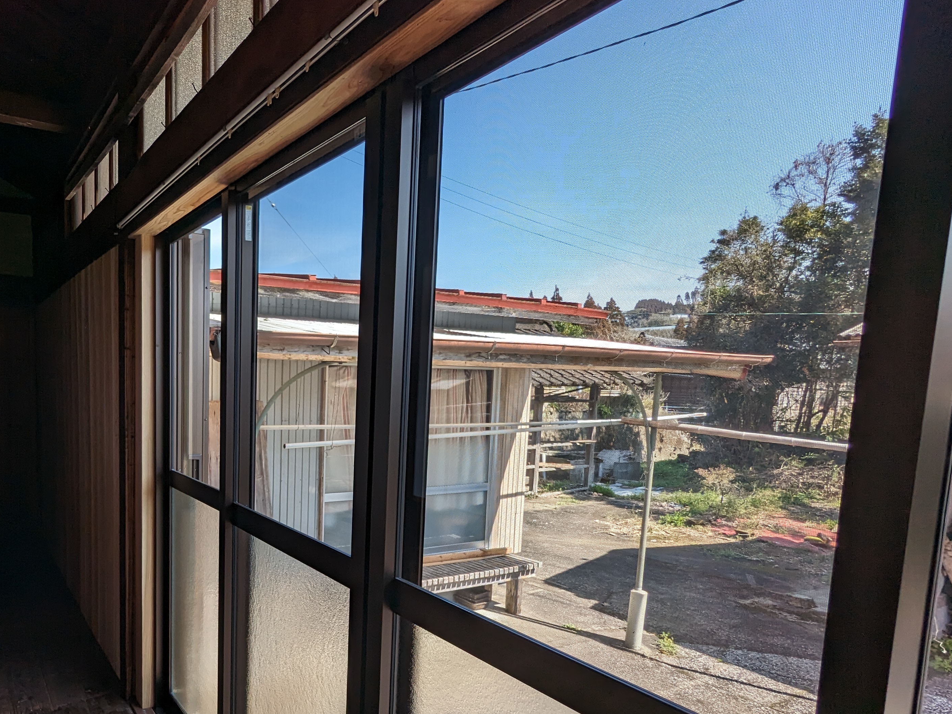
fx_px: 633
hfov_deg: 70.4
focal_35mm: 23
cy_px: 450
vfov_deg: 58.1
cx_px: 275
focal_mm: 2.35
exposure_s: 1/563
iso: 46
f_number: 2.2
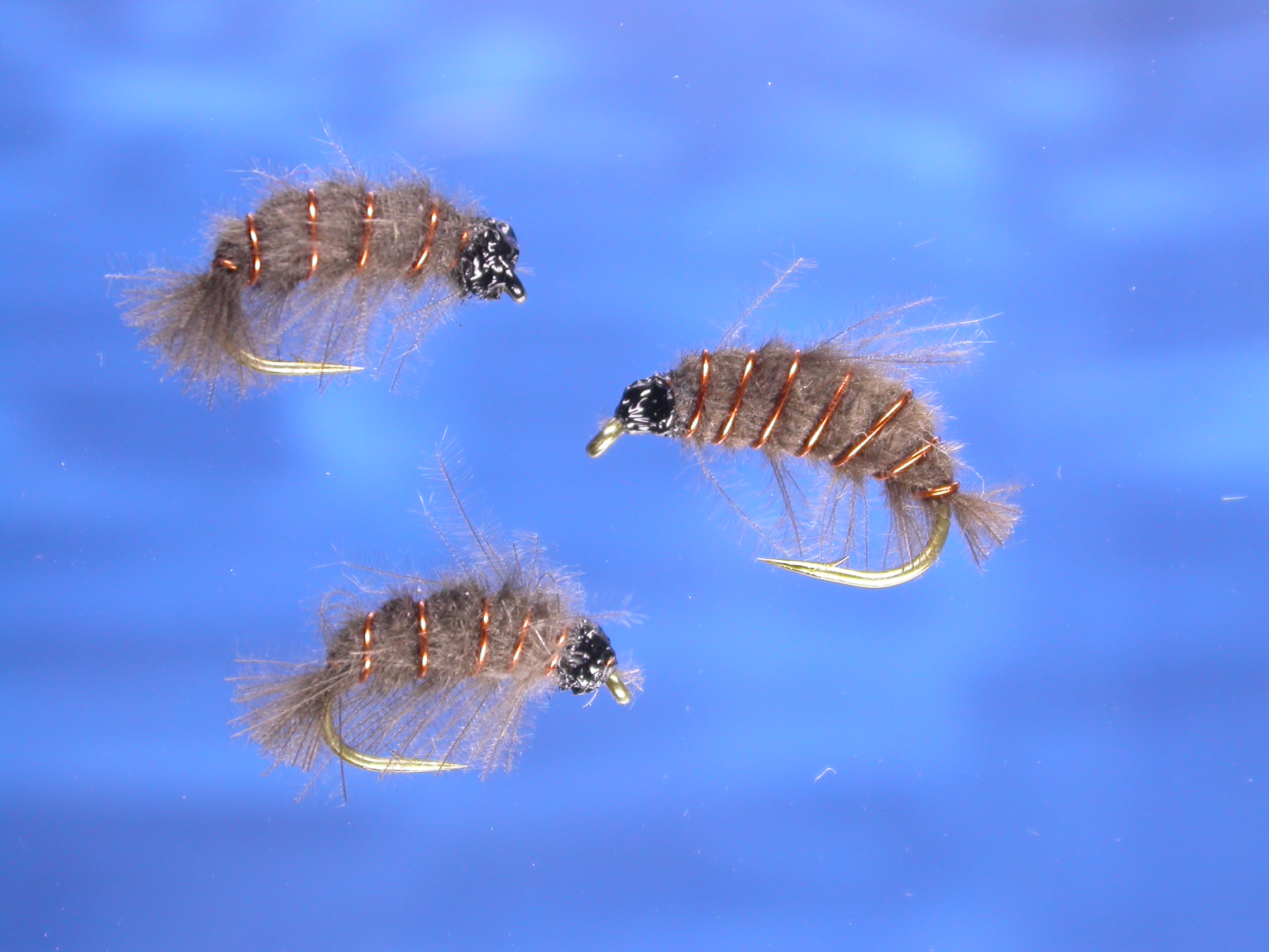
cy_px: 476
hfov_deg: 17.0
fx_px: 4252
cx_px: 634
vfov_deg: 12.8
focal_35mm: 116
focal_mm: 24
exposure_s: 1/71.4
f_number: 4.3
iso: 100
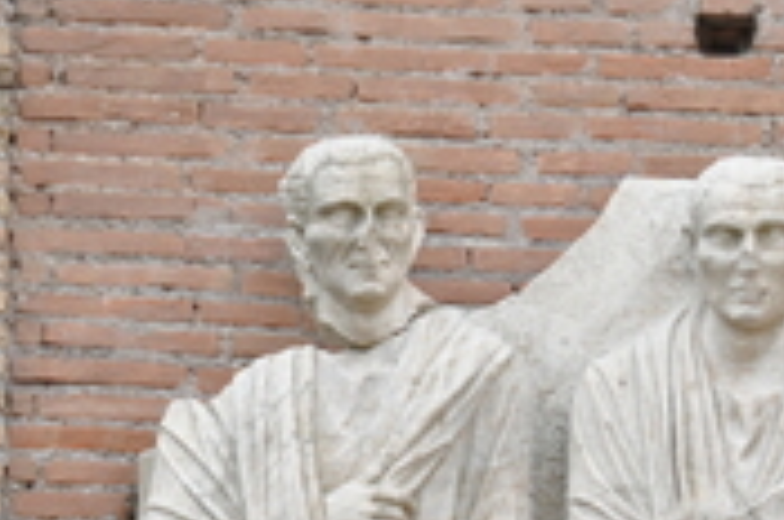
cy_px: 587
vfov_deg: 3.8
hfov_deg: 5.7
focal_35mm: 359
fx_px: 7810
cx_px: 430
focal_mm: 95
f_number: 7.1
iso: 1250
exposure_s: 1/200
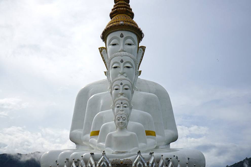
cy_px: 84
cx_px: 126
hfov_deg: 36.2
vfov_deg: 24.6
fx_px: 383
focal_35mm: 55
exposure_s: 1/400
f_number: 11
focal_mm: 55
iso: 100
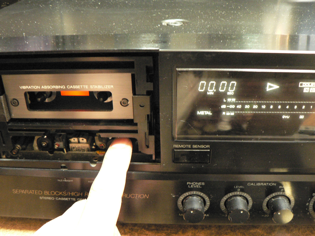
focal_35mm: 36
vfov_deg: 39.7
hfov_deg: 51.4
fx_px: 328
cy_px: 118
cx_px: 158
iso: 400
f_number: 2.8
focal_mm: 6
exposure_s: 1/4
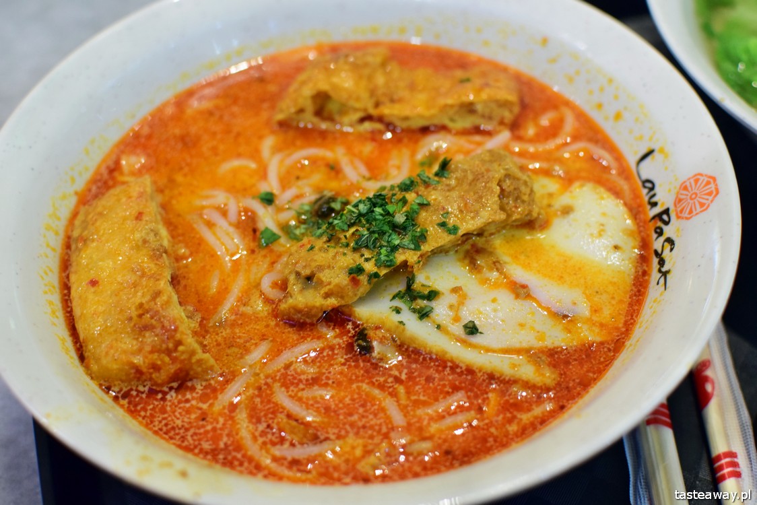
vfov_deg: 25.8
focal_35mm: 52
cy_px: 252
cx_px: 378
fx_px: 1104
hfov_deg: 37.8
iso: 1600
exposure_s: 1/60
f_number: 4
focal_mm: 35
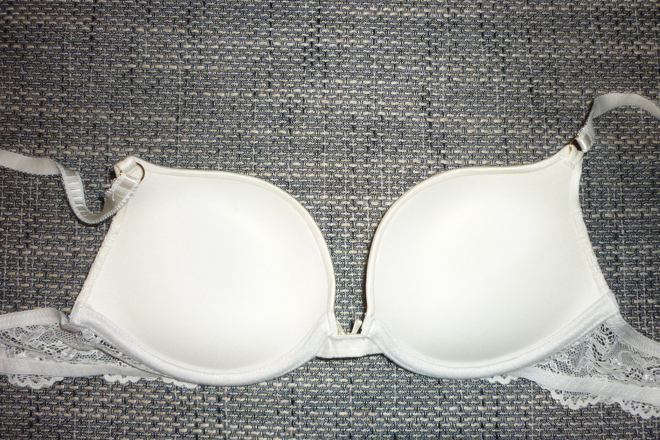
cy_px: 222
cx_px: 336
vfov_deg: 37.9
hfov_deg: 54.4
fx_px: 642
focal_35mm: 35
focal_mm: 5.5
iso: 100
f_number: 2.8
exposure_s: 1/30
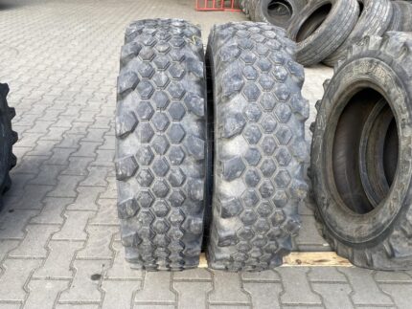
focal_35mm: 26
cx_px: 206
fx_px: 310
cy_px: 154
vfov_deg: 53.1
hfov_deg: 67.3
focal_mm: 4.25
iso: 32
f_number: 1.8
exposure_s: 1/299
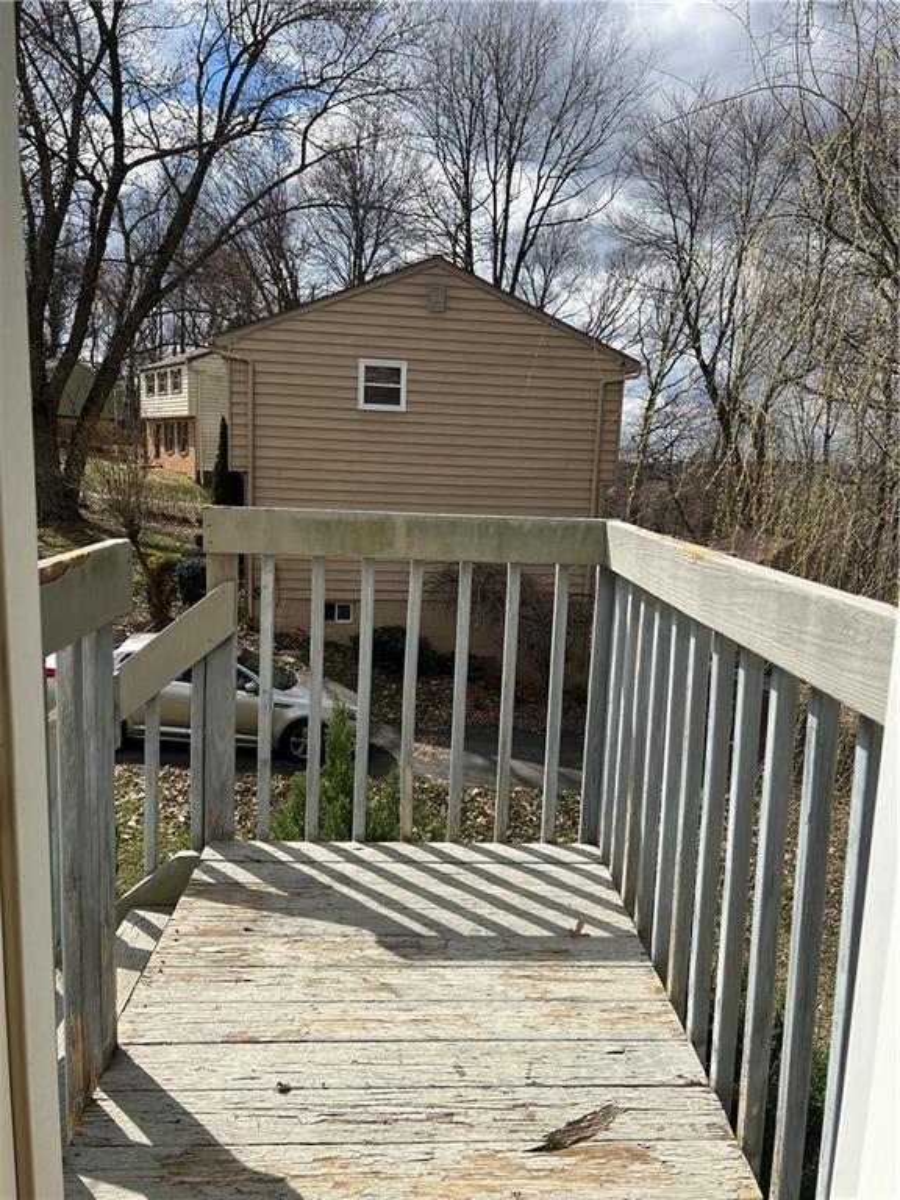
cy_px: 600
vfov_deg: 67.3
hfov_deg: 53.1
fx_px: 901
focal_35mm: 26
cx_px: 450
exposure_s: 1/3704
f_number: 1.5
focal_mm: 5.7
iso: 50
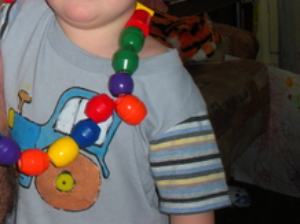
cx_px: 15
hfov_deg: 21.0
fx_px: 788
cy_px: 0
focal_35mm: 91
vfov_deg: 15.9
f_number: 4
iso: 92
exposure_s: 1/60
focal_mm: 7.7
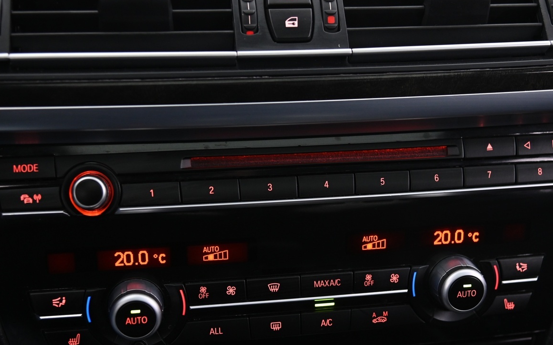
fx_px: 814
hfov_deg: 37.5
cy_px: 197
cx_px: 281
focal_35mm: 54
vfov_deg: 23.9
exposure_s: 1/13
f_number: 4
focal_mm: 38
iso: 2000
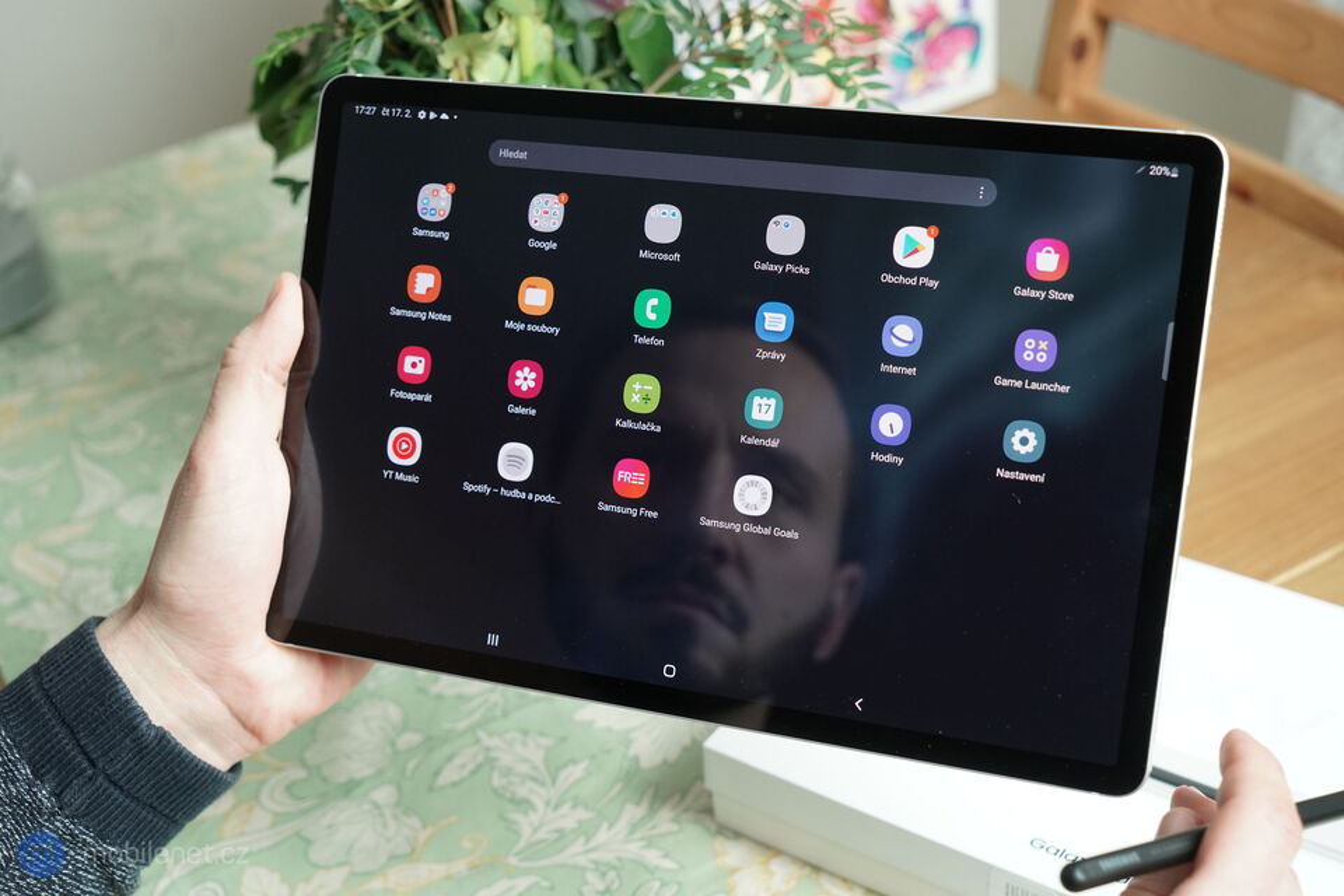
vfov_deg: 26.5
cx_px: 672
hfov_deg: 38.9
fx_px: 1904
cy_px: 448
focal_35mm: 51
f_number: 6.3
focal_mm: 51
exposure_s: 1/160
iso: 3200
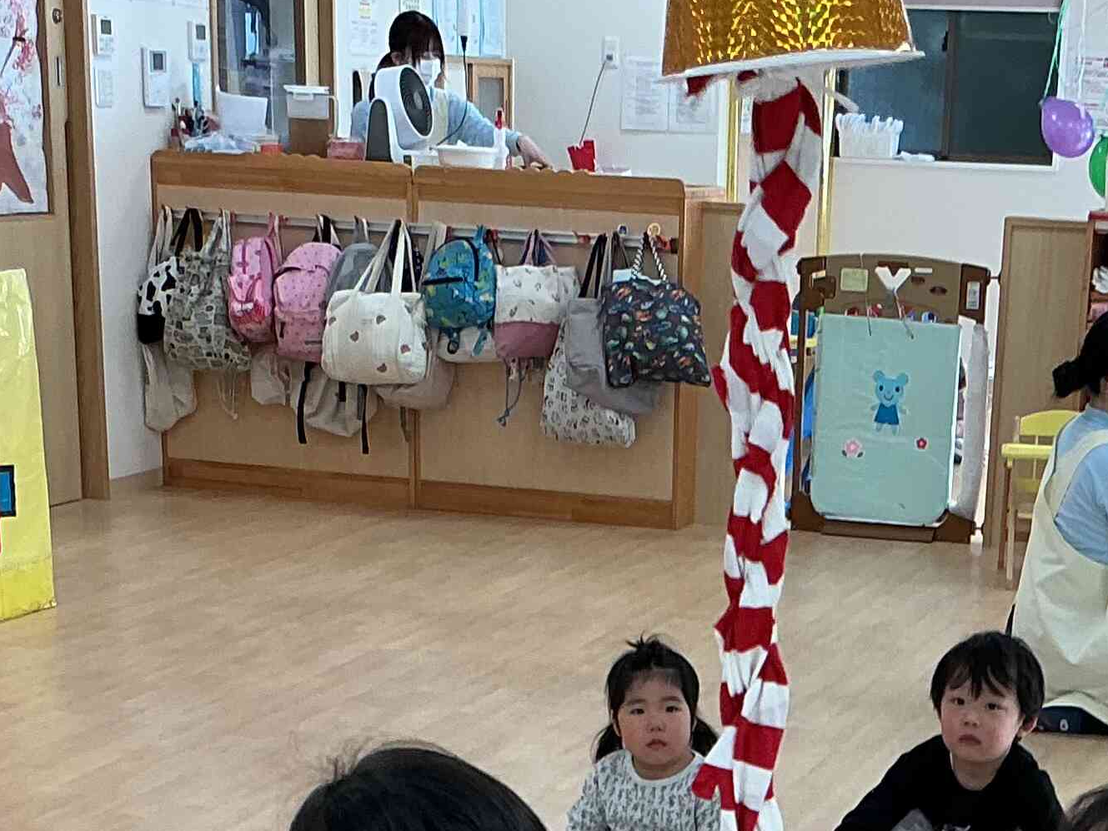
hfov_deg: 22.1
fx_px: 2817
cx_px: 759
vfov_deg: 15.9
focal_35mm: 88
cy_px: 1083
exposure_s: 1/120
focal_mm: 3
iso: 32
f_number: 1.8
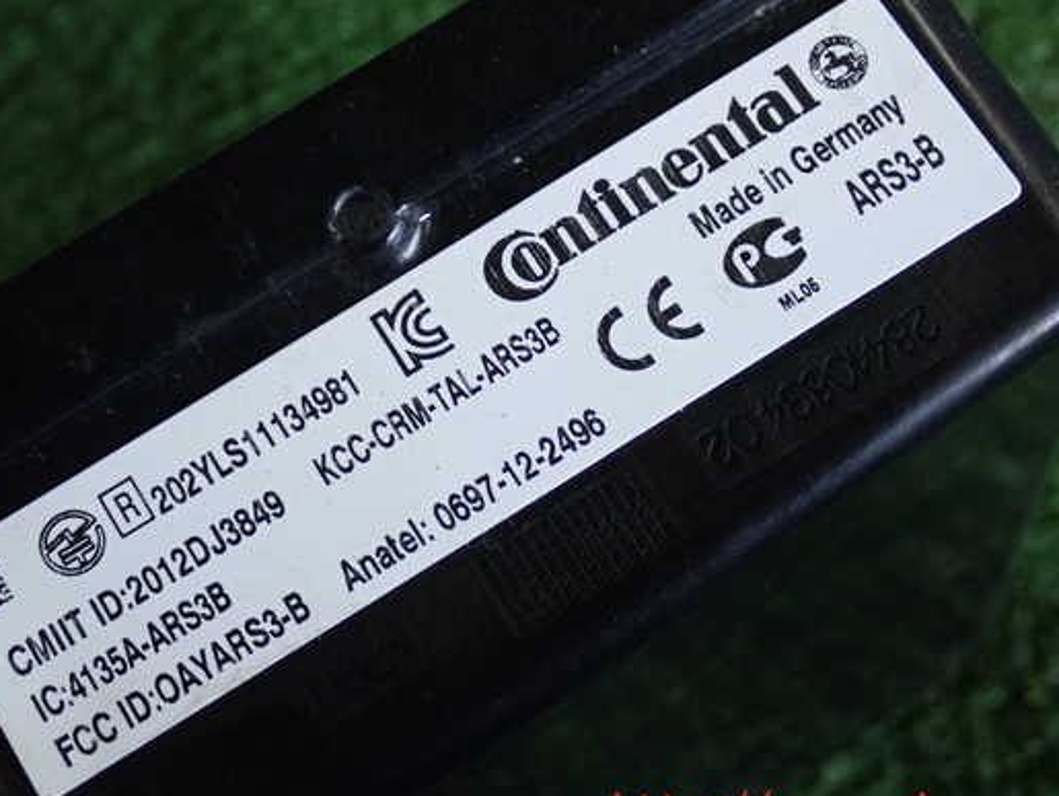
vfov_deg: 18.9
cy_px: 376
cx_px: 461
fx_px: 2388
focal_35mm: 78
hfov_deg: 25.0
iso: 400
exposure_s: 1/125
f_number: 3.8
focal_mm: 11.88
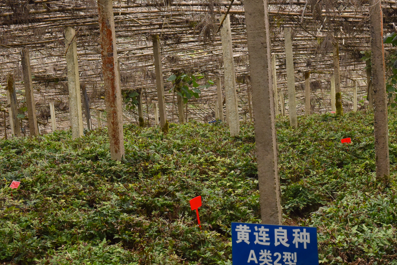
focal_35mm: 73
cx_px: 283
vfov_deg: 18.7
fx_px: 805
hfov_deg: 27.4
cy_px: 138
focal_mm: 45
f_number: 10
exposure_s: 1/400
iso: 2000
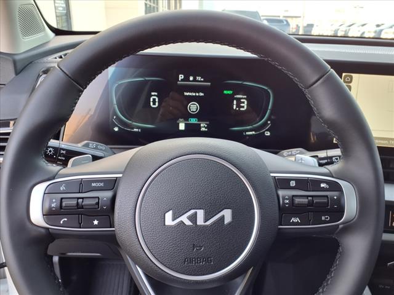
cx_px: 197
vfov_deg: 51.4
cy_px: 148
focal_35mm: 27
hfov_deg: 65.3
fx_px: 307
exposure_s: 1/60.2
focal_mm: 3.58
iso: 40
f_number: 1.9
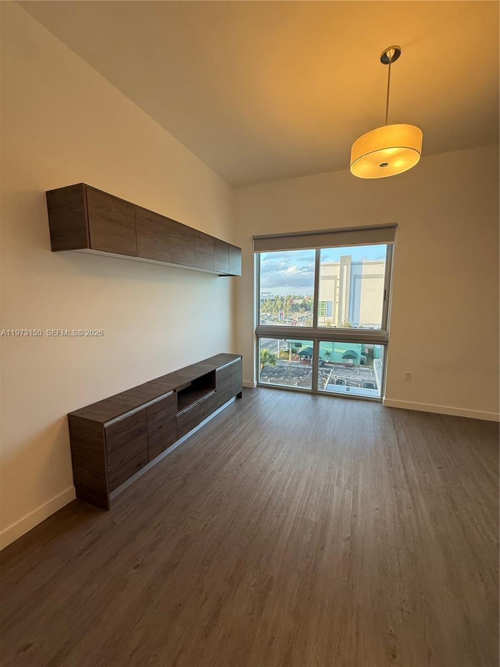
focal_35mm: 14
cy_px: 334
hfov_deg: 85.7
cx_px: 250
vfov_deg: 102.1
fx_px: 270
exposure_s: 1/120
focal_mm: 2.22
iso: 160
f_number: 2.2
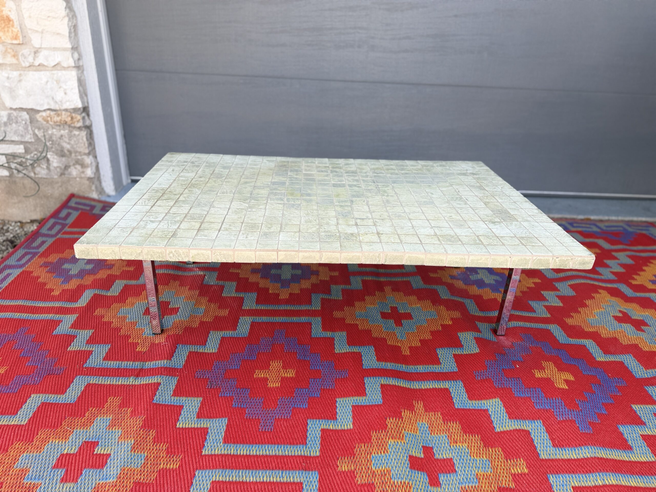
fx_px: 455
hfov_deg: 71.6
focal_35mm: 24
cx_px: 328
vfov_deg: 56.8
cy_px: 246
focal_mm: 6.76
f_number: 1.78
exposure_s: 1/250
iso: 64
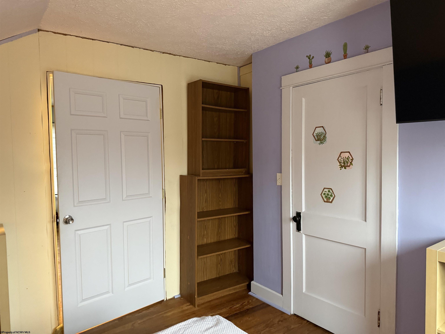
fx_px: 309
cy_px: 167
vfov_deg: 56.8
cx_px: 222
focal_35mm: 24
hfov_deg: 71.6
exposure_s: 1/60
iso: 800
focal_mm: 6.76
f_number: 1.78
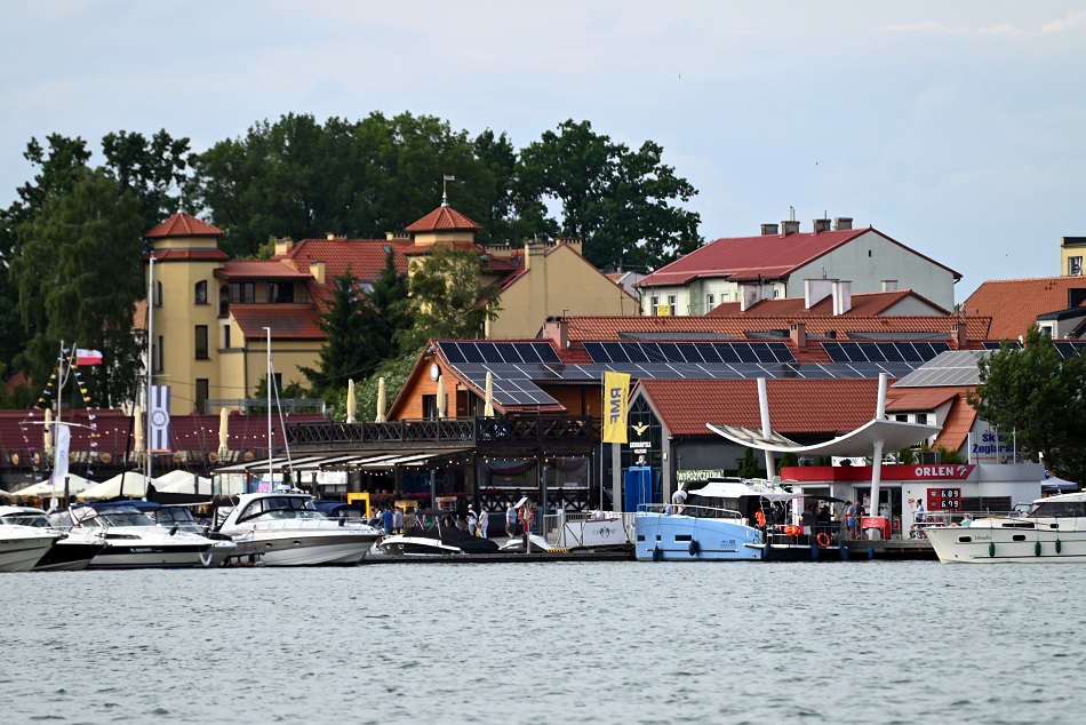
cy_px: 362
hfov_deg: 6.9
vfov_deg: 4.6
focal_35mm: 300
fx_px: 9052
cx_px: 543
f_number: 5.6
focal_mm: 300
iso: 320
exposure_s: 1/1000
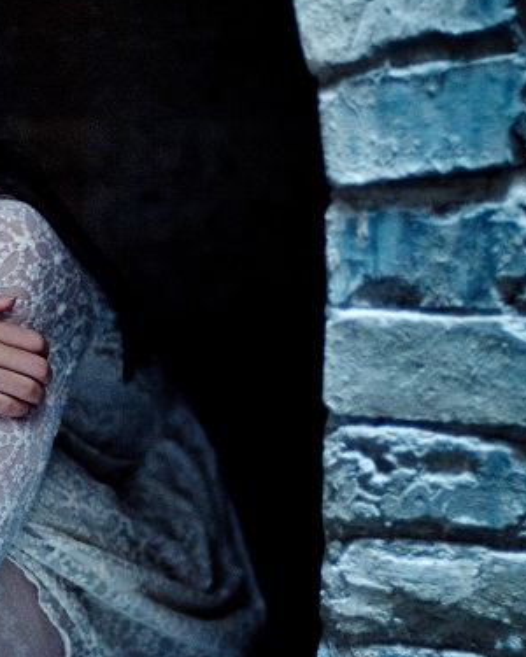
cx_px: 200
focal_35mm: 100
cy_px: 413
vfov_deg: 19.1
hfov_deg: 15.4
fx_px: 1946
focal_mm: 50
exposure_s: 1/40
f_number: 1.4
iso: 1600
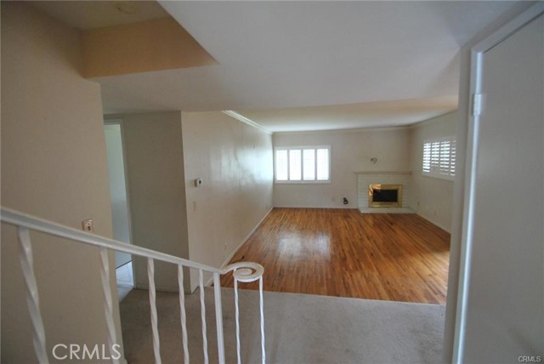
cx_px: 272
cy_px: 182
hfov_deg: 100.3
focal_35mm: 15
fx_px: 227
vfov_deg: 77.4
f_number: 3.5
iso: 400
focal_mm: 10
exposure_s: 1/15
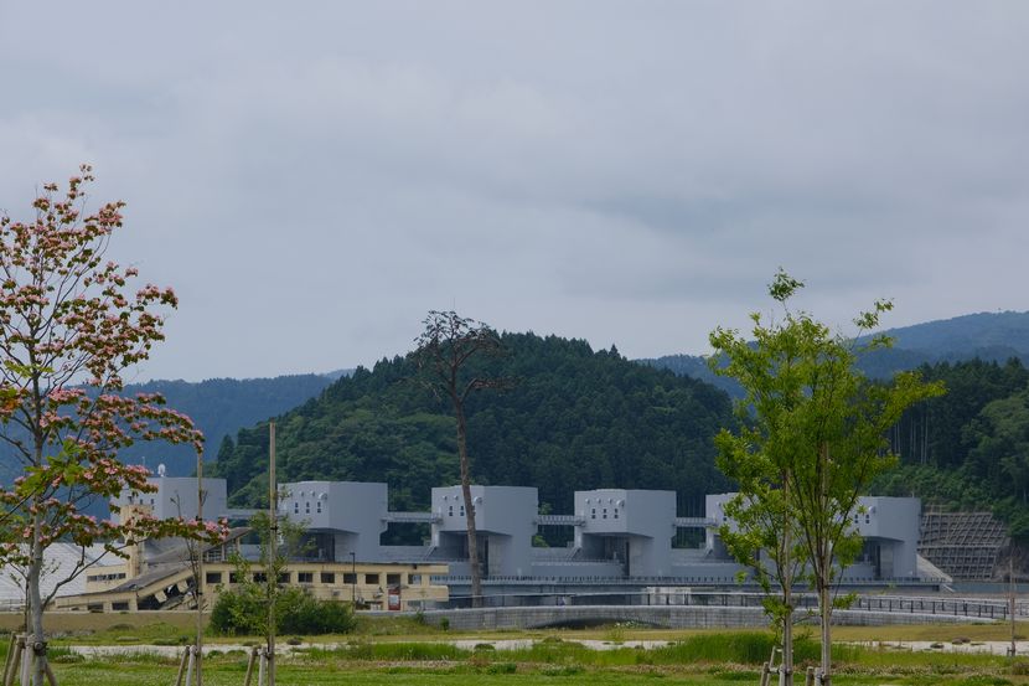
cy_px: 343
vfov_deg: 11.4
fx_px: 3429
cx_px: 514
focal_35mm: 120
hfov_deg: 17.1
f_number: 9
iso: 320
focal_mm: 80
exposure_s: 1/800
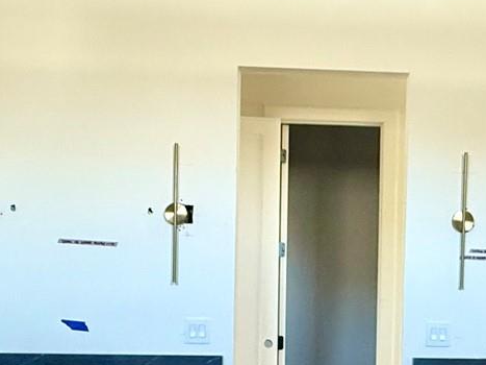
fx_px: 674
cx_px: 365
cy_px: 292
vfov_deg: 29.6
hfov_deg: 38.6
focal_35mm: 48
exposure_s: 1/60
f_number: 2.2
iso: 400
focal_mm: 2.22
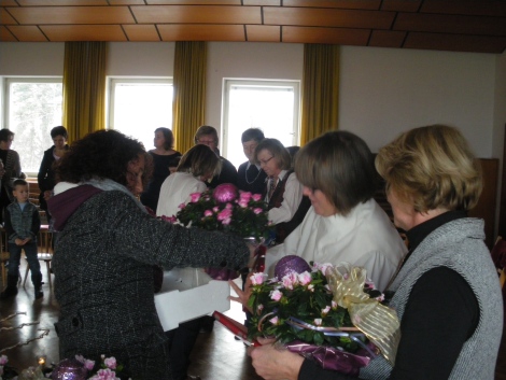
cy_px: 190
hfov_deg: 51.3
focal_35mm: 36
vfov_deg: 39.7
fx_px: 526
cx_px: 253
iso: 400
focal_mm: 6.3
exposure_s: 1/50
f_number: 3.5
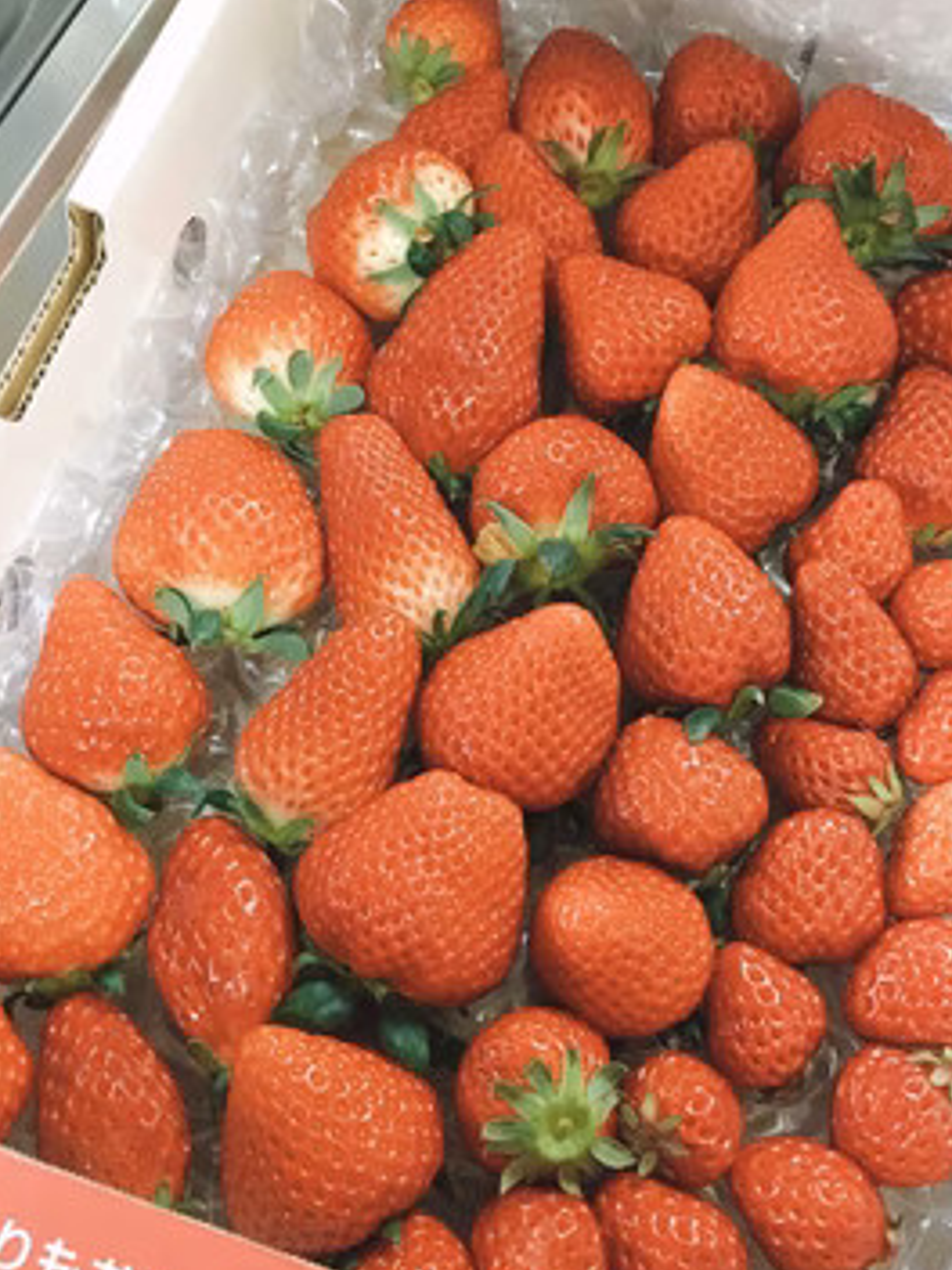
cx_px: 523
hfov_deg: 42.9
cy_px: 631
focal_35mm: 33
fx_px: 1210
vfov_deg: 55.4
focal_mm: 4.15
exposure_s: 1/17
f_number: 2.2
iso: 400
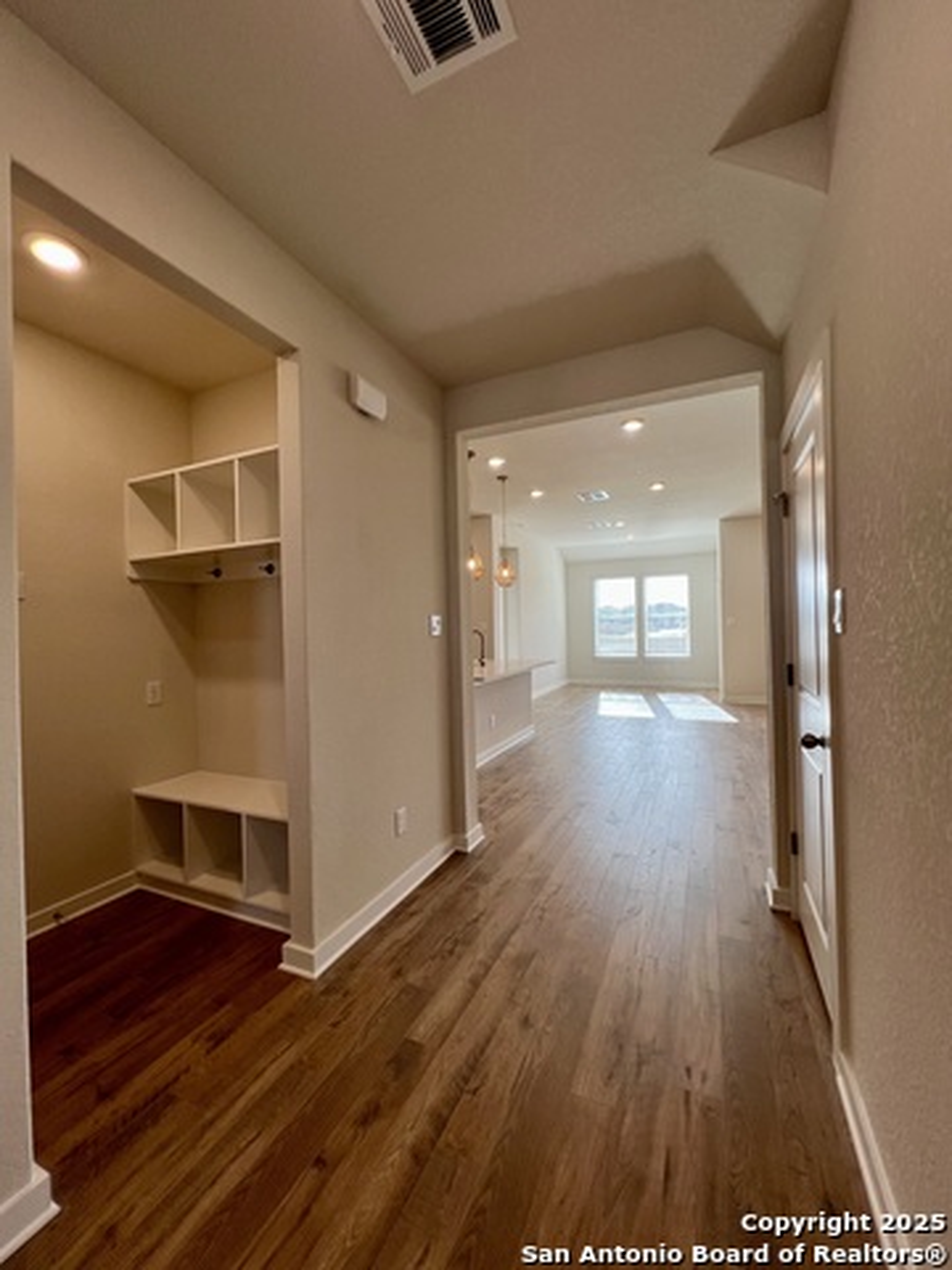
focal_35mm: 13
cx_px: 476
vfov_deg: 106.2
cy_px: 635
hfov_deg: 89.9
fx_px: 477
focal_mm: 1.57
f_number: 1.8
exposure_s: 1/120
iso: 32
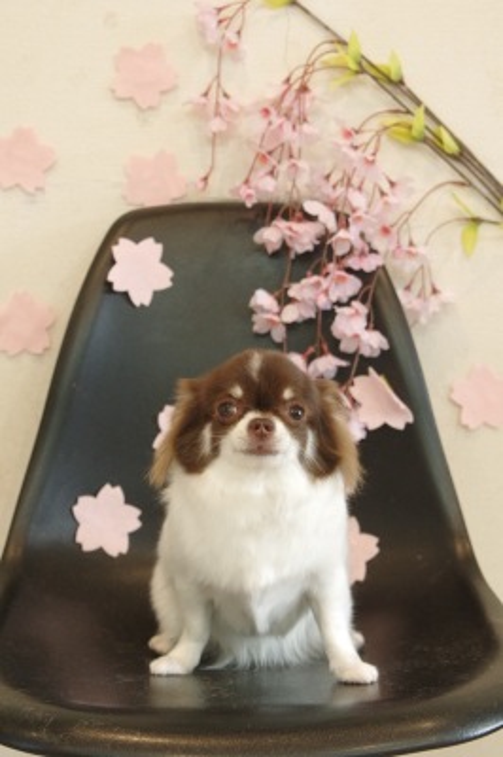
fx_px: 1344
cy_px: 378
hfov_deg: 21.2
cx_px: 252
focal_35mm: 64
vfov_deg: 31.4
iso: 1600
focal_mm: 43
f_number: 4.5
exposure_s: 1/100
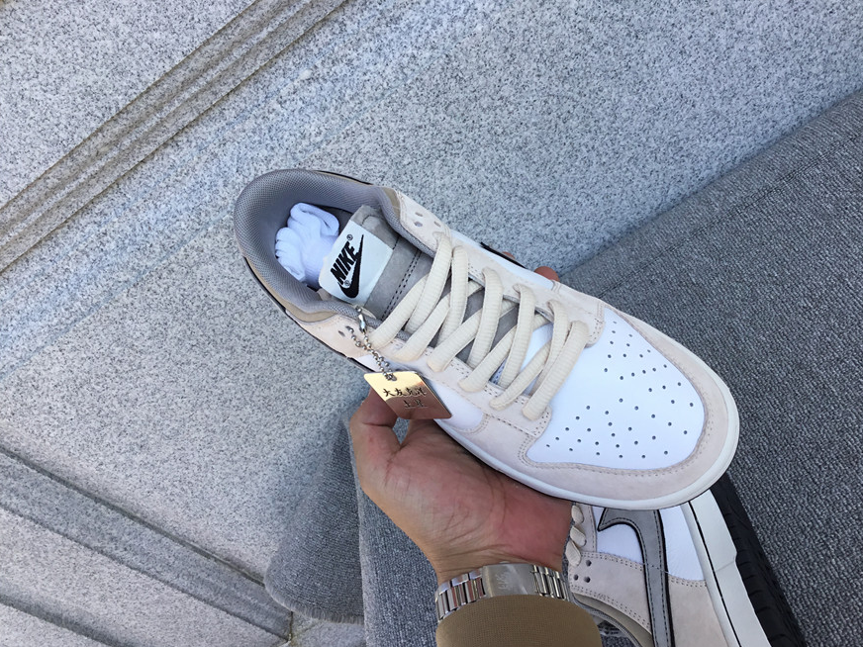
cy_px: 326
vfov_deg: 44.2
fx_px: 798
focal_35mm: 32
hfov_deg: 56.8
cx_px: 443
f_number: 2.4
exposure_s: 1/570
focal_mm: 3.3
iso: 25
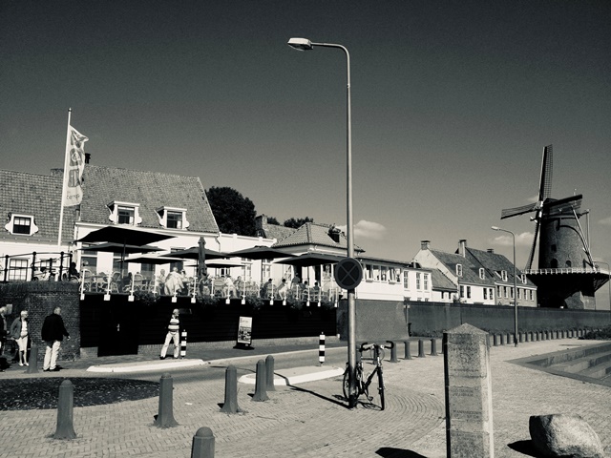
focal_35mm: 35
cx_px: 306
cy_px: 229
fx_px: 618
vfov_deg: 40.7
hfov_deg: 52.6
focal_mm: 4.28
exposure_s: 1/2404
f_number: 2.4
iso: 50
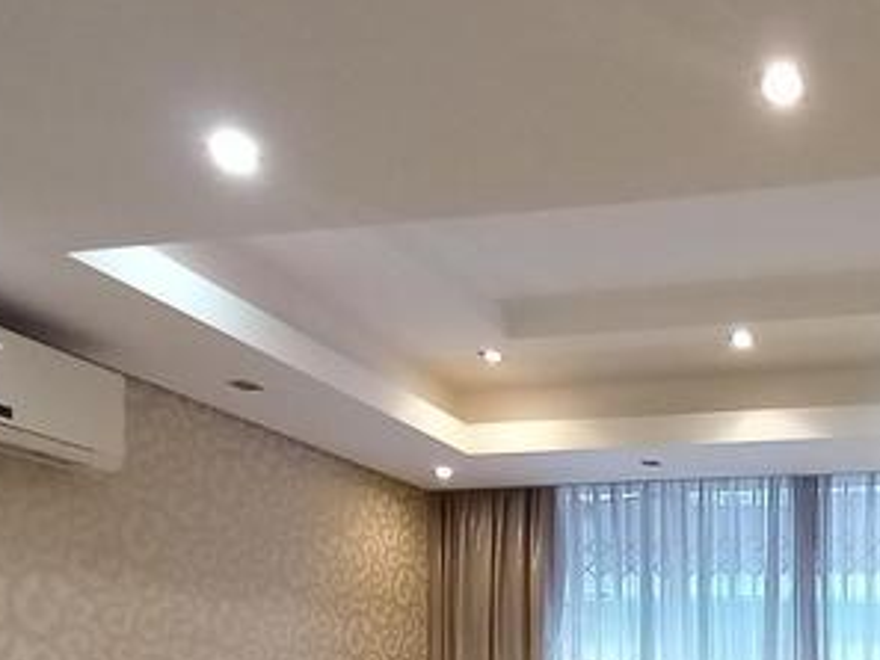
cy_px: 761
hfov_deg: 46.8
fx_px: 890
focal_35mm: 35
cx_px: 809
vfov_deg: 34.1
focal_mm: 1.13
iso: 160
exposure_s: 1/29
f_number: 2.2
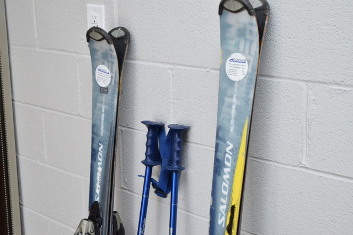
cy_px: 118
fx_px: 588
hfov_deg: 33.4
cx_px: 176
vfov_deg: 22.6
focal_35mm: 60
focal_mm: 40
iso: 800
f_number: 5.6
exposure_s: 1/125
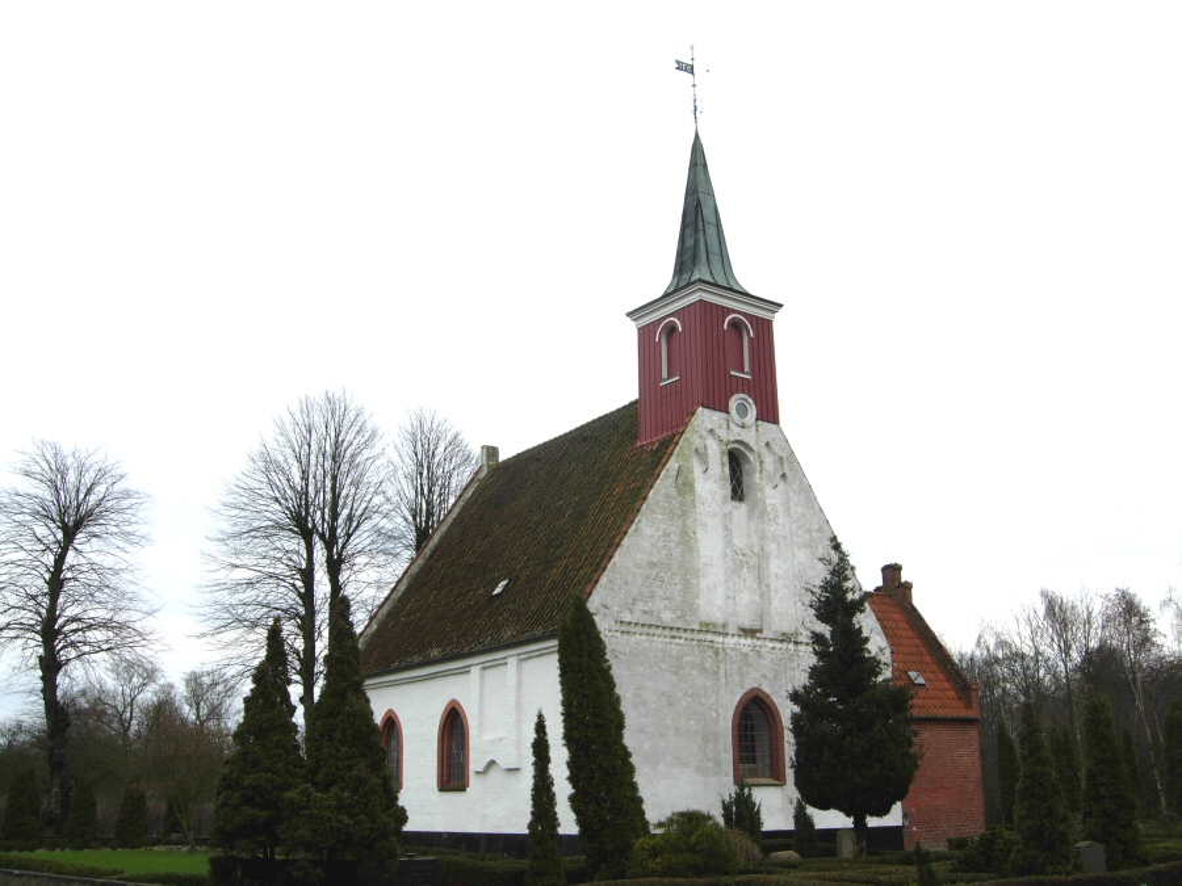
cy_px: 443
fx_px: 1229
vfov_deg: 39.7
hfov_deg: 51.4
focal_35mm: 36
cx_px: 591
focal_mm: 7.5
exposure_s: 1/197
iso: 50
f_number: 4.8
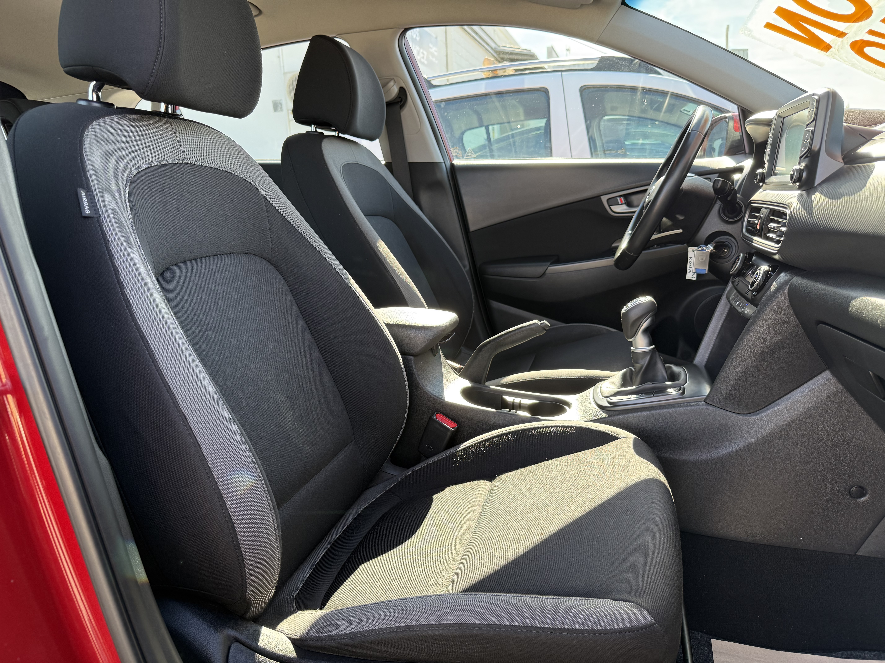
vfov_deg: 56.8
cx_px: 442
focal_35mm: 24
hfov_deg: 71.6
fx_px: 614
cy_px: 332
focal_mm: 6.76
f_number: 1.78
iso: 100
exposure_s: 1/244
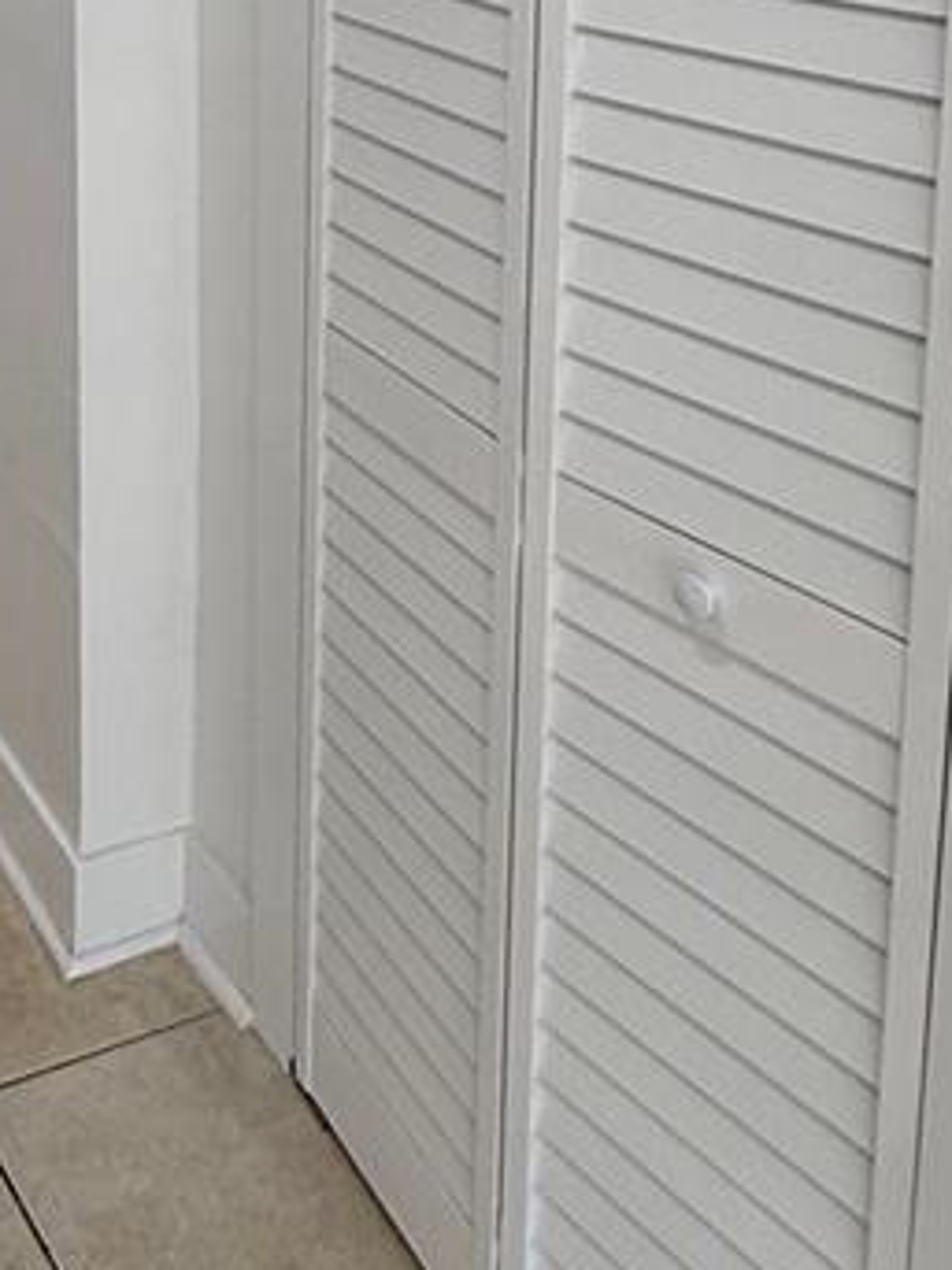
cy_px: -48
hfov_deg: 27.7
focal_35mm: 49
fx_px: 1798
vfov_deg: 34.7
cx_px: -26
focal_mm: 2.22
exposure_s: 1/120
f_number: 2.2
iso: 100
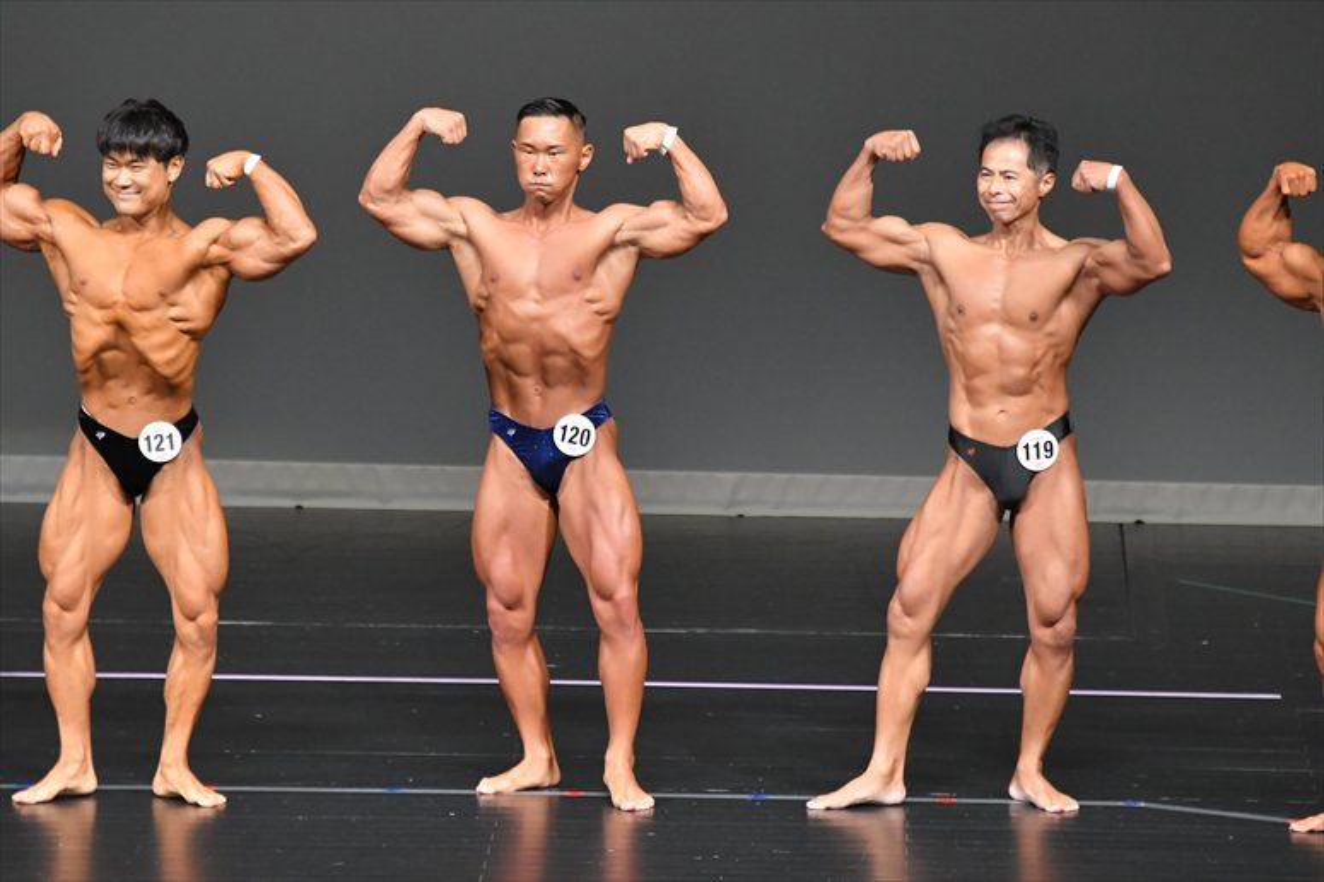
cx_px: 662
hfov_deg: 6.5
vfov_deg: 4.4
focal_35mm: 315
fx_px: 11579
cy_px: 441
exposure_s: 1/400
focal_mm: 210
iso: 5000
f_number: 5.6
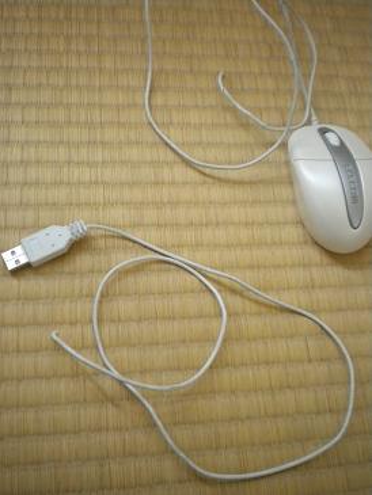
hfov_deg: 35.2
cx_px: 186
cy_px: 248
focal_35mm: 41
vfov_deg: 45.8
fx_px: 587
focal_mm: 7.4
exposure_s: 1/36.1
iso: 400
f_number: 3.5
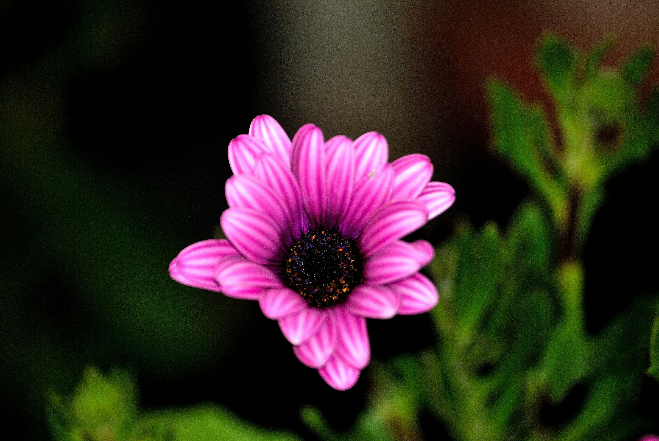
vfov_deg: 4.2
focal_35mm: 330
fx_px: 6049
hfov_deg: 6.2
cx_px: 330
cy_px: 220
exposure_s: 1/200
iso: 100
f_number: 5
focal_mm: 220
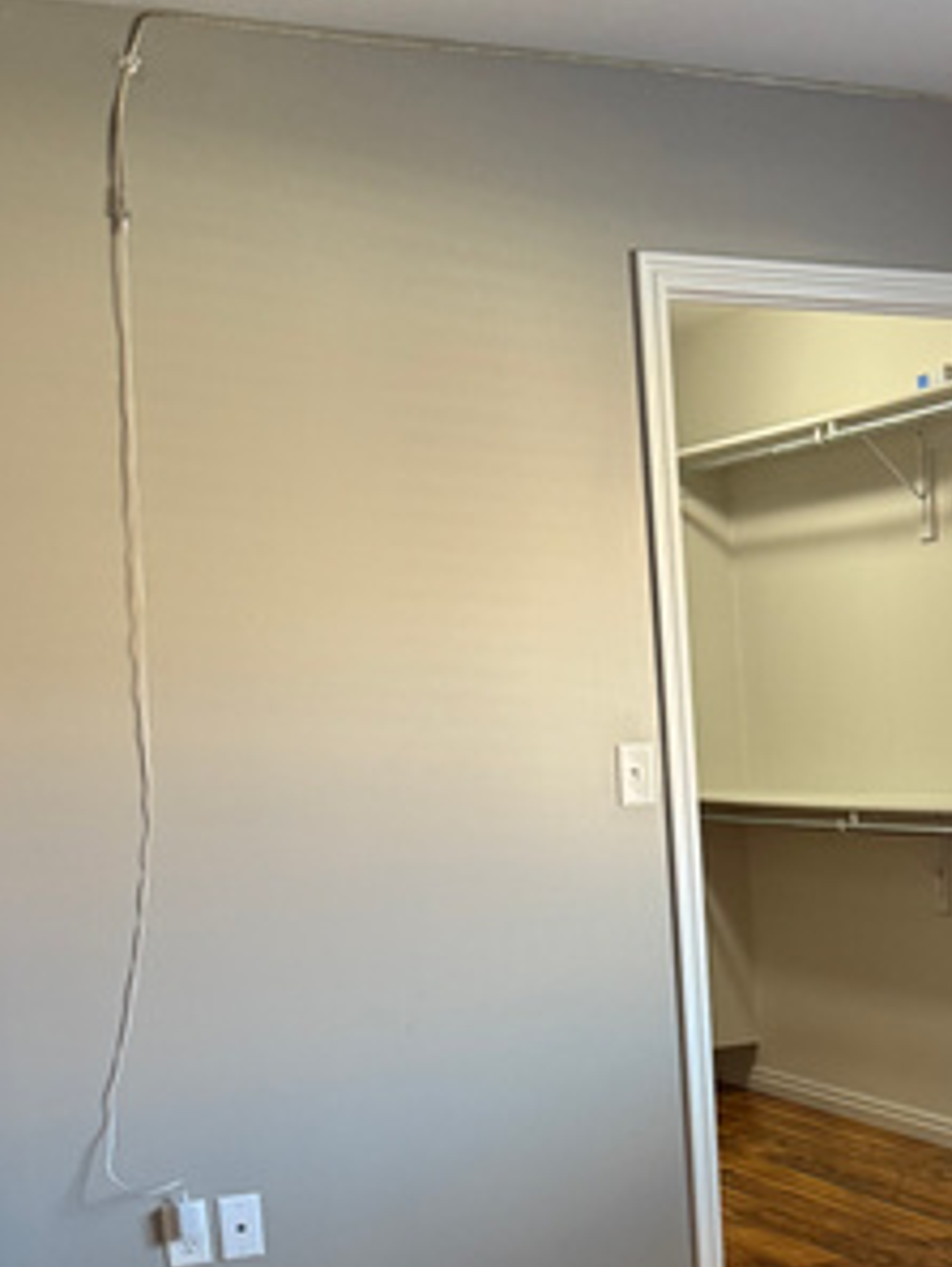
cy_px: 1160
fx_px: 2272
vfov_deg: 29.8
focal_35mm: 62
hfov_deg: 22.7
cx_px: 952
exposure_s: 1/60
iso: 250
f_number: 1.78
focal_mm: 6.76
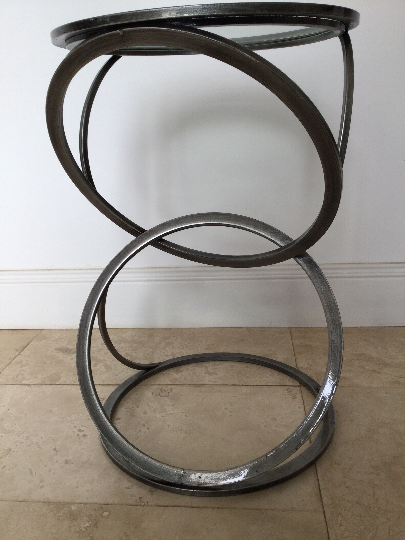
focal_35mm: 31
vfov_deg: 58.4
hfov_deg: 45.4
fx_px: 484
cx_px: 202
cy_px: 270
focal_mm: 3.3
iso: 25
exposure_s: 1/117
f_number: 2.4
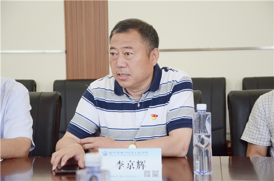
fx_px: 854
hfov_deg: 18.2
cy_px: 90
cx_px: 137
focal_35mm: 112
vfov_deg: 12.1
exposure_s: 1/125
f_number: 5.3
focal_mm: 75
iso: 1600
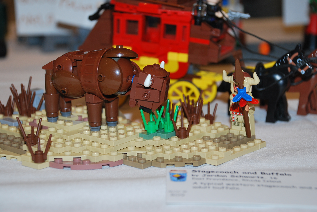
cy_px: 106
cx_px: 158
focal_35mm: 93
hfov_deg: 21.9
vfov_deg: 14.7
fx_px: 820
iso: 200
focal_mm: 62
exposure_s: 1/60
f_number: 5.3
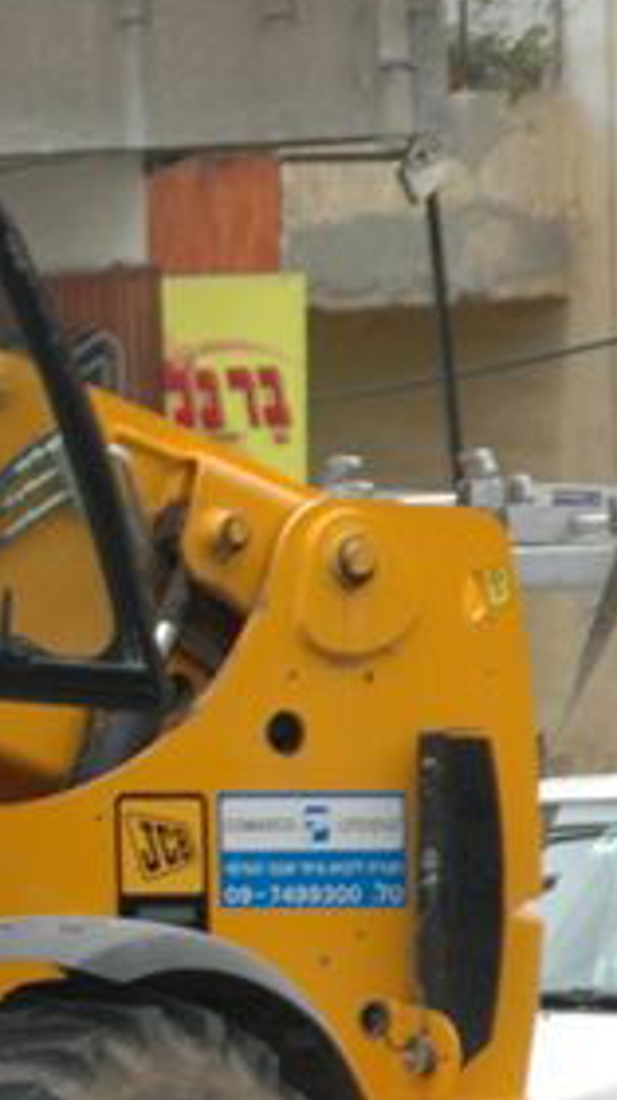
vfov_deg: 4.8
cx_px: -1356
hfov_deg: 2.7
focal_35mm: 448
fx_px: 13062
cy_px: 587
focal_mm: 78
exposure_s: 1/250
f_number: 8
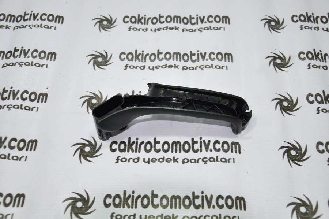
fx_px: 438
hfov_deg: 41.2
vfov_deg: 28.0
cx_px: 164
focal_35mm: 48
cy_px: 110
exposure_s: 1/40
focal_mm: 32
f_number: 4.5
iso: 200
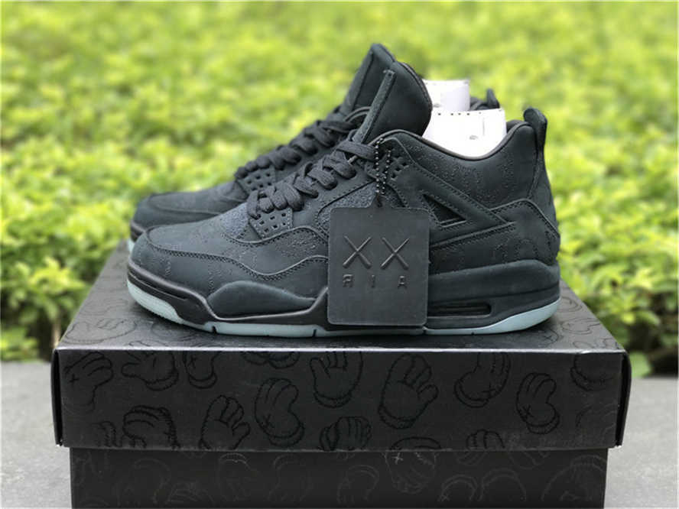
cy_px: 254
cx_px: 340
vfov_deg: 25.7
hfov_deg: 33.8
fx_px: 1118
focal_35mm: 57
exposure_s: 1/50
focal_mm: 6.6
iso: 20
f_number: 2.8
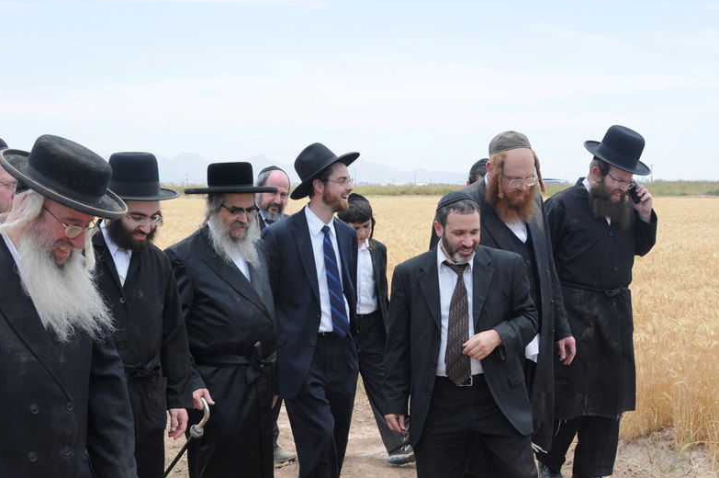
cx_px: 287
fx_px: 1369
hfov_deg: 29.3
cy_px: 300
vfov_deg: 19.7
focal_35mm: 69
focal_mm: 35
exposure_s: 1/250
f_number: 8
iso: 250
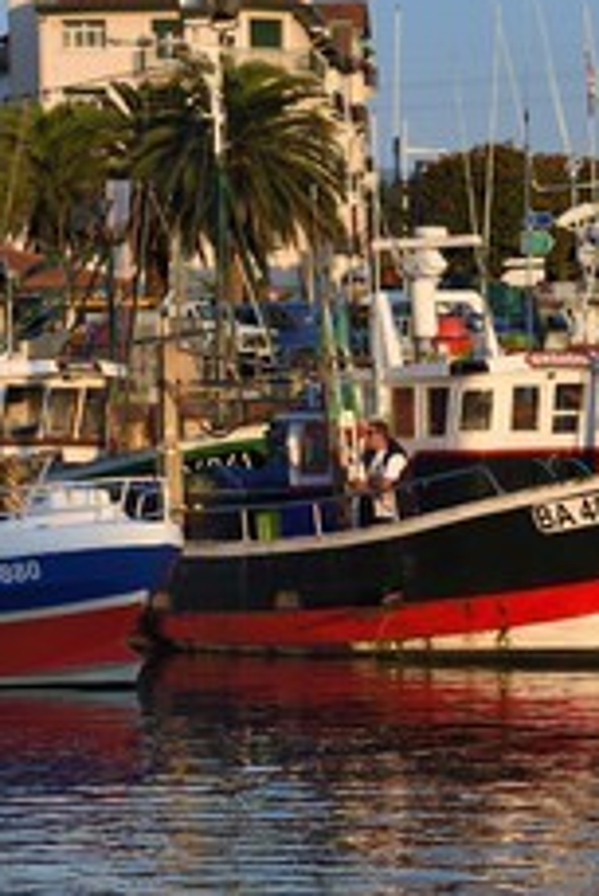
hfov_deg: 5.0
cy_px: 364
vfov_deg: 7.5
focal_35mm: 275
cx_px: 634
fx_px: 6853
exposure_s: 1/250
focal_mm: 150
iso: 200
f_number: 8
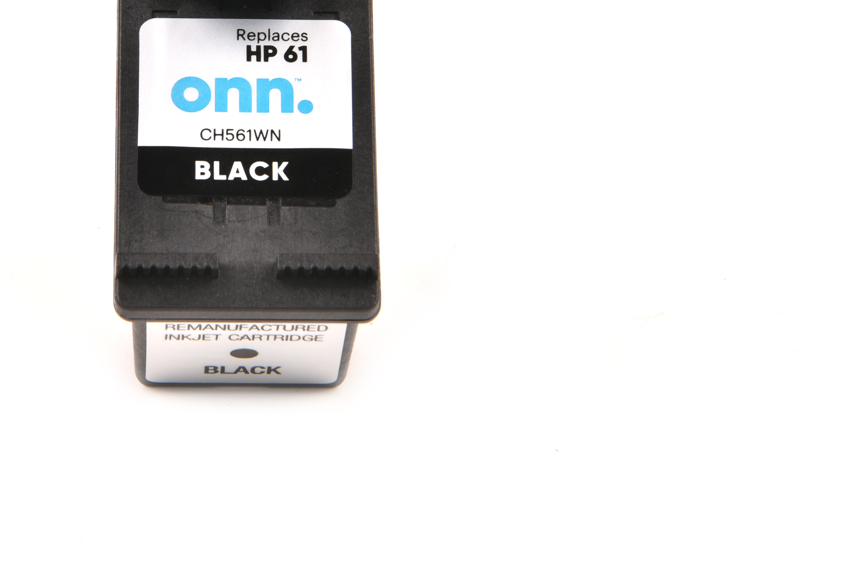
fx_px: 2995
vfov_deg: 10.8
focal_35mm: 127
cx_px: 255
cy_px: 113
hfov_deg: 16.1
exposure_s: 1/125
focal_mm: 70
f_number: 22
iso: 100
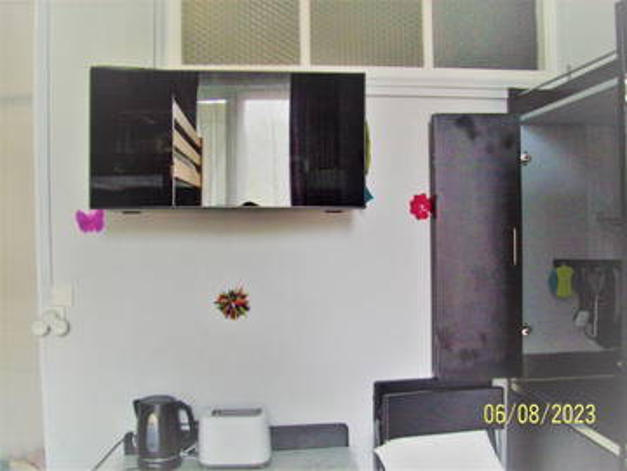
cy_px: 236
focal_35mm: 32
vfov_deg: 44.2
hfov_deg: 56.8
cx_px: 314
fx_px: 580
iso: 160
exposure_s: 1/13
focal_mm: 5.7
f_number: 2.9
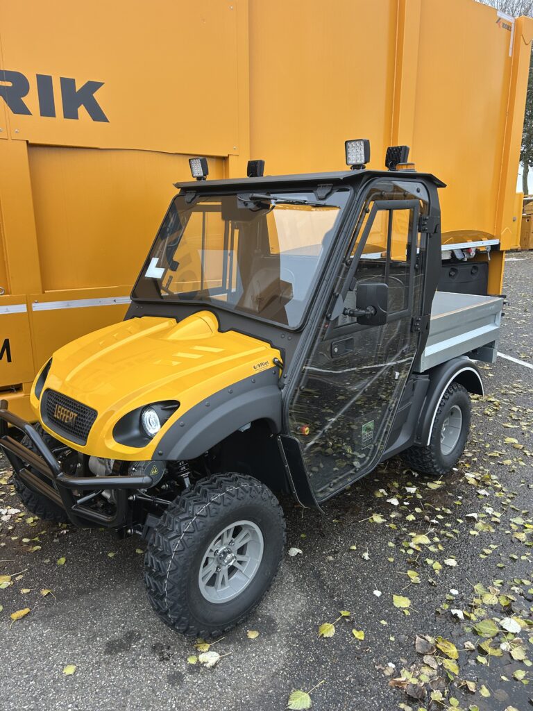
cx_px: 266
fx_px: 534
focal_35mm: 26
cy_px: 356
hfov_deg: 53.1
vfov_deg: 67.3
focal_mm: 5.7
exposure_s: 1/182
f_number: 1.5
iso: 40
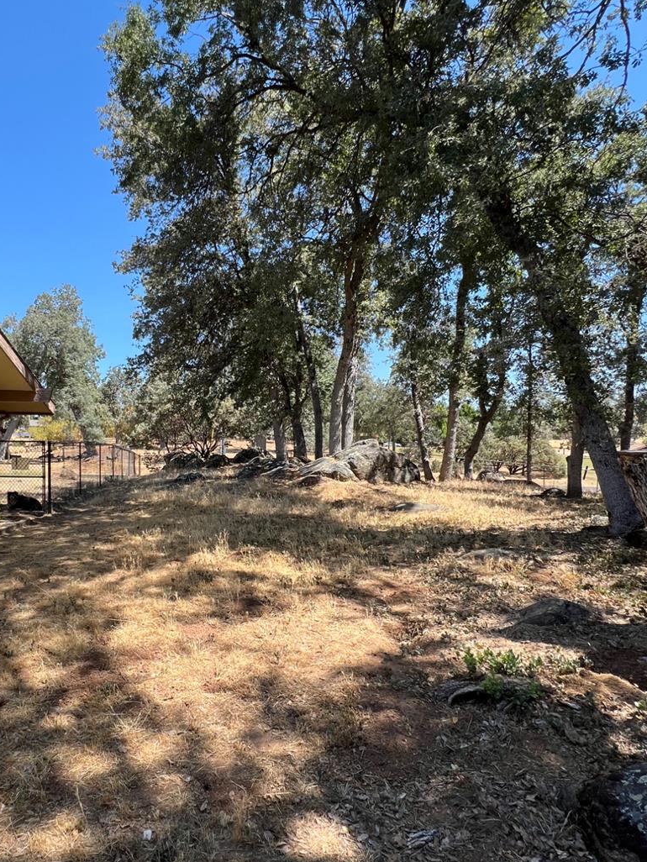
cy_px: 462
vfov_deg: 84.5
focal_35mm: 19
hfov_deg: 66.0
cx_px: 193
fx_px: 473
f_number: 1.8
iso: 32
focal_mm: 1.57
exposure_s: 1/630
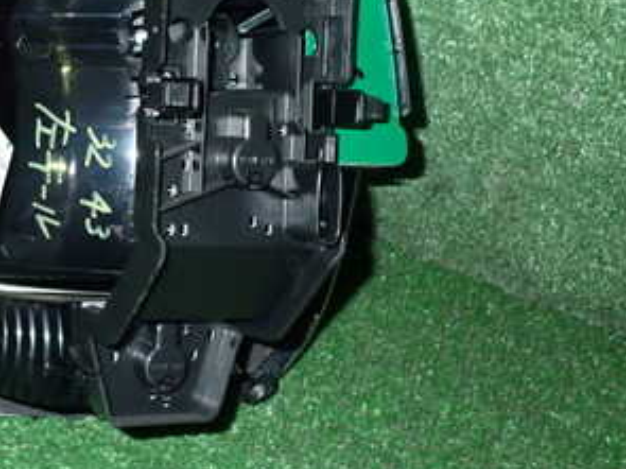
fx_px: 1103
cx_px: 23
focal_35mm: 61
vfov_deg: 23.6
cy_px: 91
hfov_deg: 29.9
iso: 800
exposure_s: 1/30
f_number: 6.3
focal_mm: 5.4
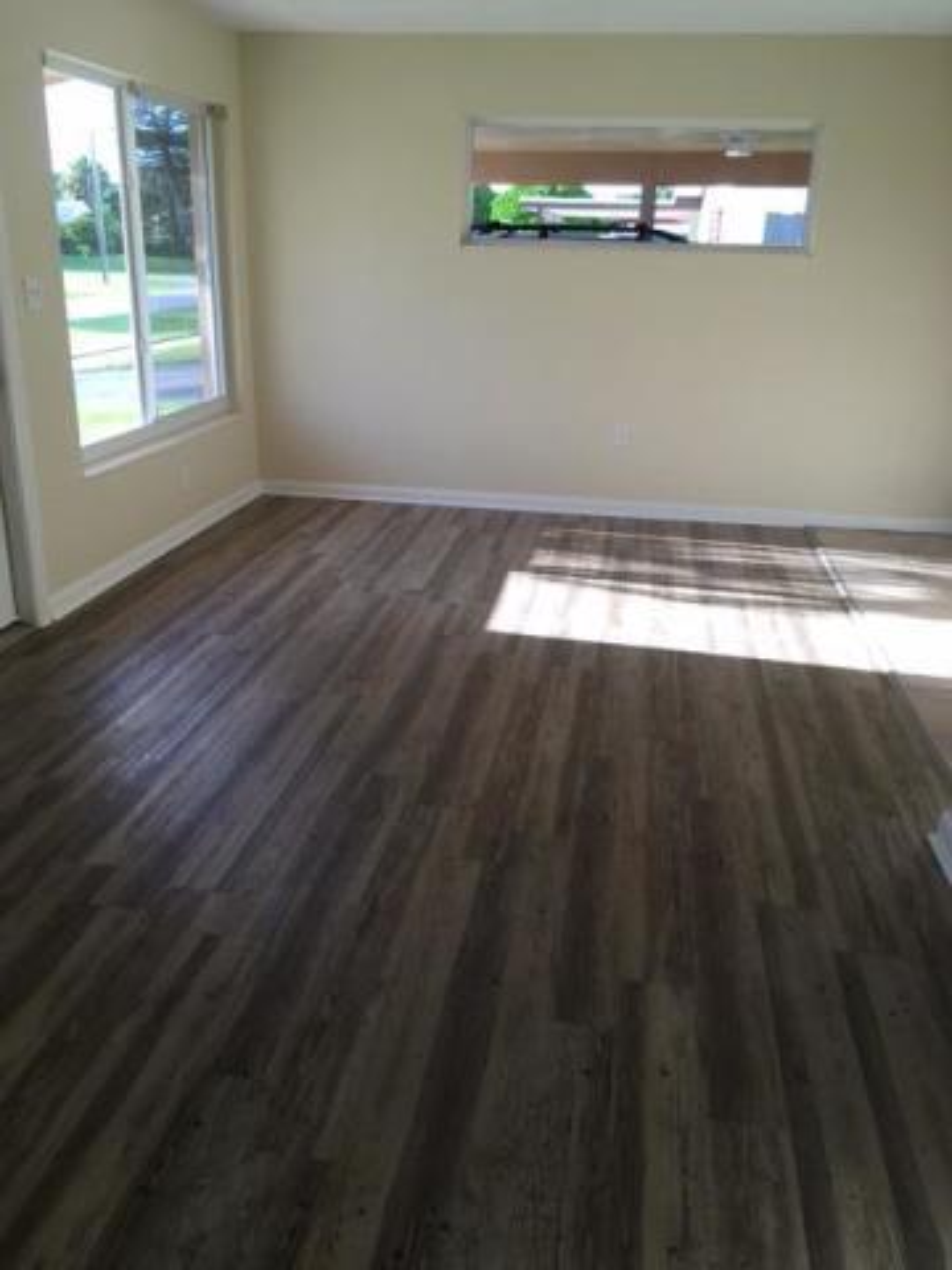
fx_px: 1063
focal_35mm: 29
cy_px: 635
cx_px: 476
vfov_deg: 61.7
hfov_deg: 48.2
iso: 40
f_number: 2.2
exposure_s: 1/120
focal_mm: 4.15
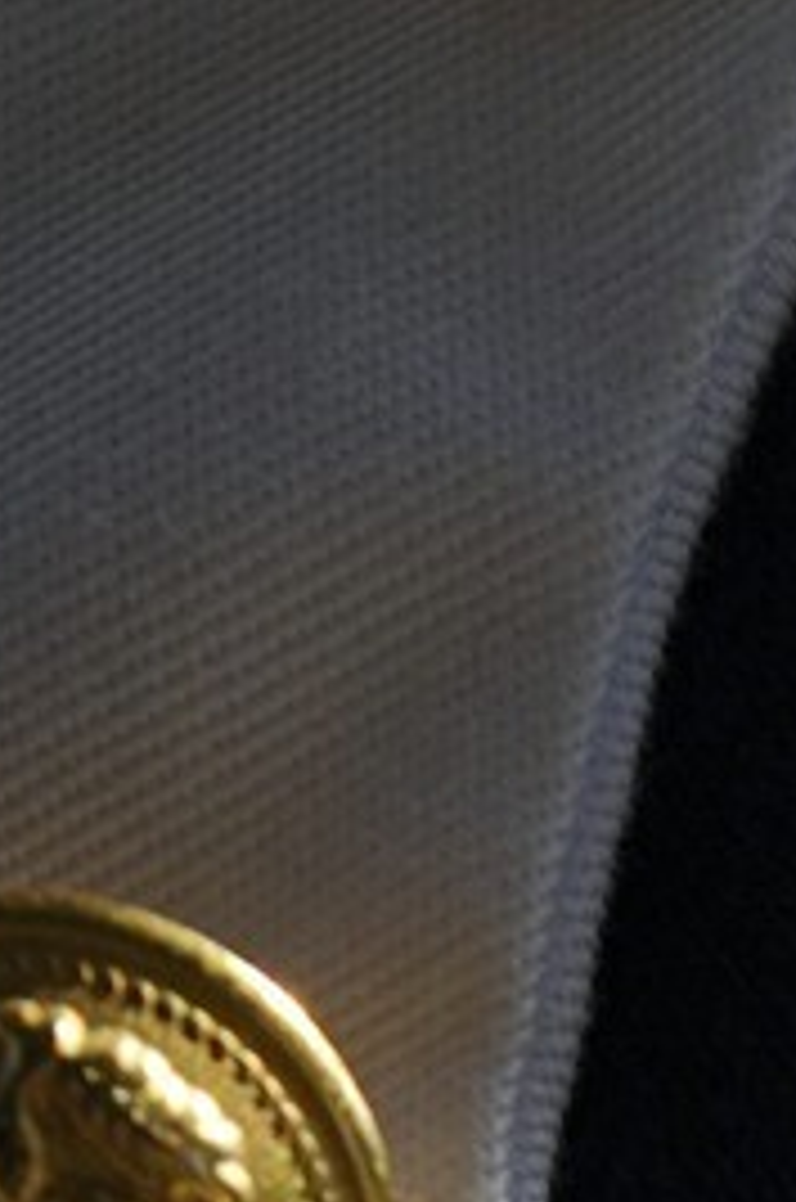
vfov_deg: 4.8
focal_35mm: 420
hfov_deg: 3.2
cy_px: 2724
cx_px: 1462
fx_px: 13983
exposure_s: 1/200
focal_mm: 70
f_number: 9
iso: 200
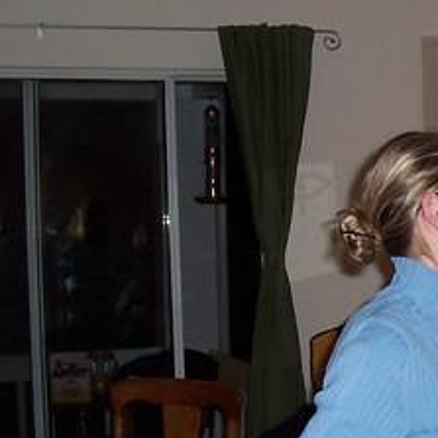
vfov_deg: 18.5
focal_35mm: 94
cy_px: 255
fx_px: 1346
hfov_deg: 17.6
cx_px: 532
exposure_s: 1/60
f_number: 2.8
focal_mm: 5.6
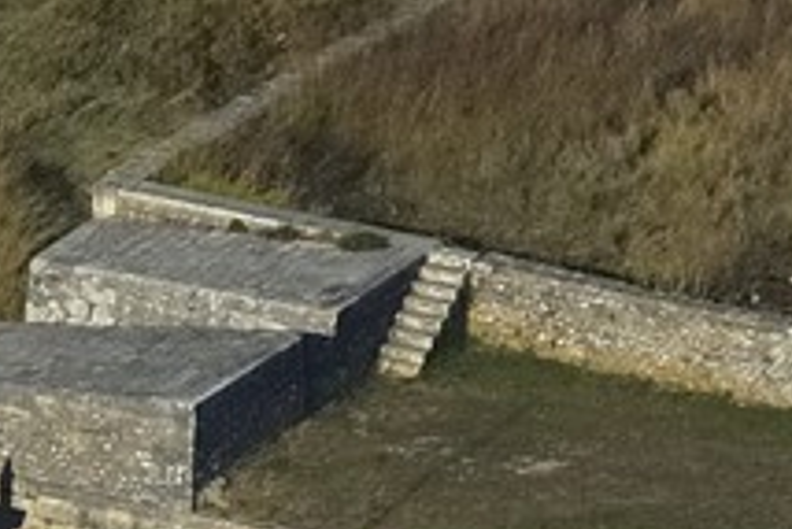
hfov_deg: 1.0
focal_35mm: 1963
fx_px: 43208
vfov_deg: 0.7
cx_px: -1832
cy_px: 1372
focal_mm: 175
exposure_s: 1/1000
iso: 100
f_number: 5
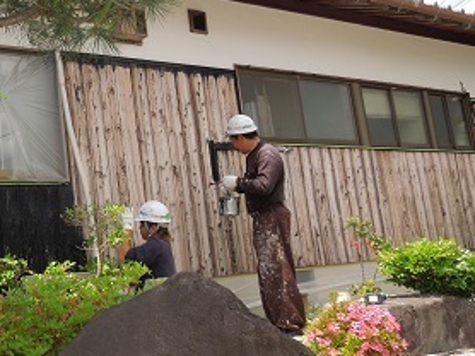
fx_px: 617
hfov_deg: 39.7
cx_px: 68
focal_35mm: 45
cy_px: 163
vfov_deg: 32.1
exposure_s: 1/500
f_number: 3.3
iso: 100
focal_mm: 4.5
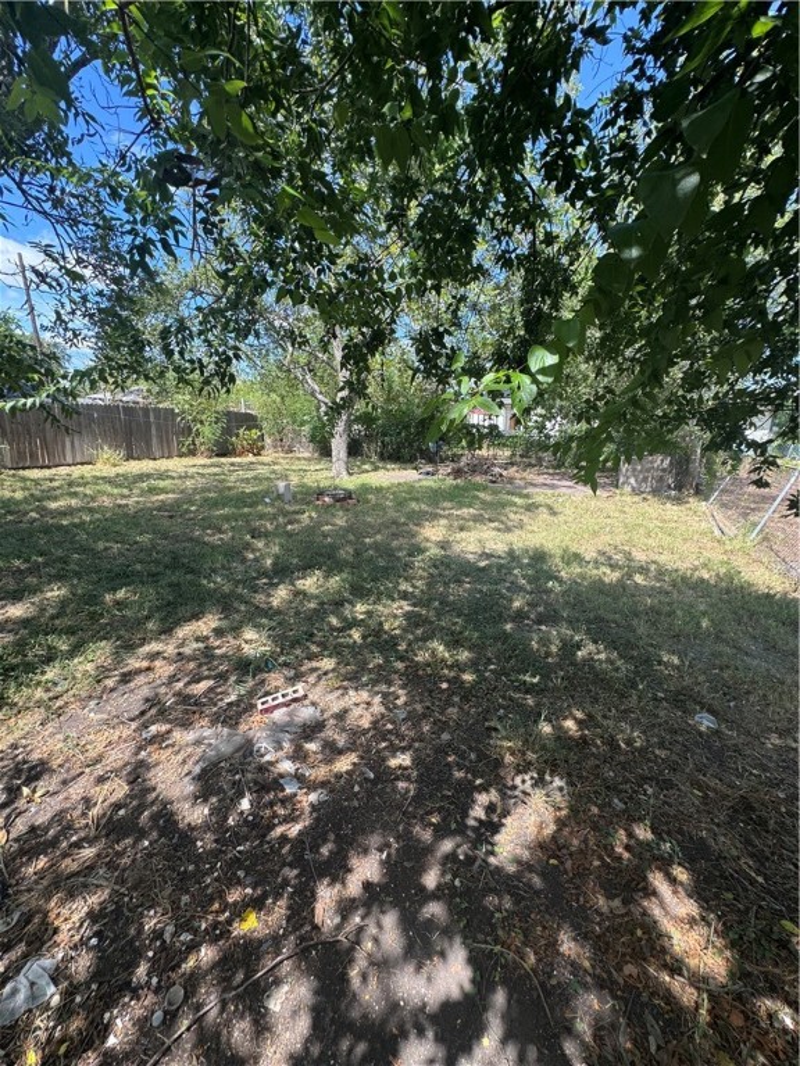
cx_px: 400
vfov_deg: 102.1
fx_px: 431
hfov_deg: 85.7
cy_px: 533
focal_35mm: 14
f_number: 2.2
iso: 40
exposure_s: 1/375
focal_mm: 2.22
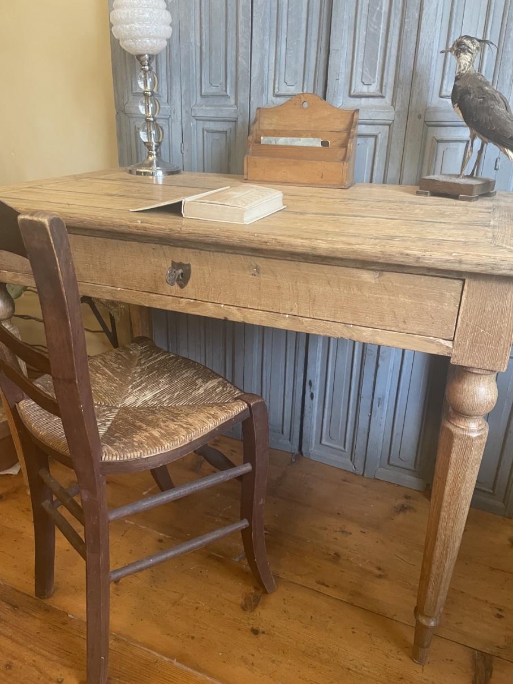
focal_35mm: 26
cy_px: 342
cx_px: 256
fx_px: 514
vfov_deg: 67.3
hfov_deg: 53.1
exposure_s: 1/33
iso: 400
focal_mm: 4.2
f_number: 1.6
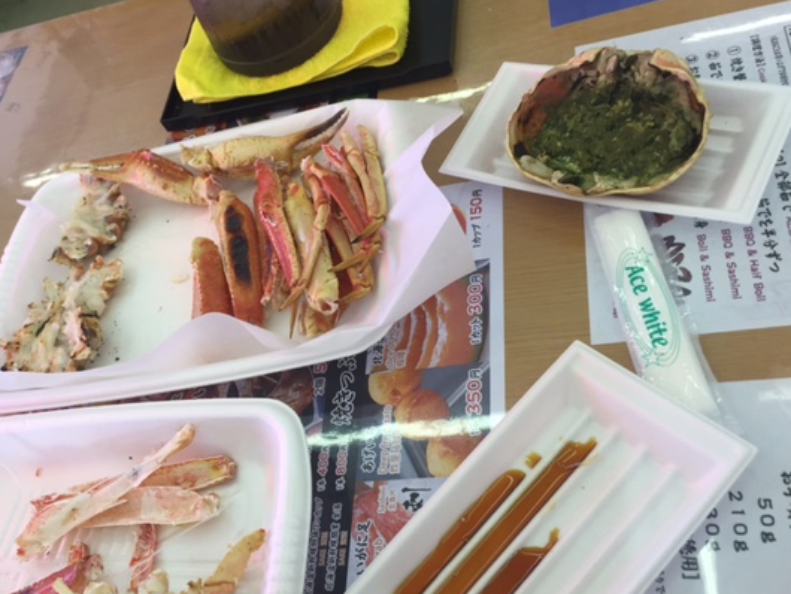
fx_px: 800
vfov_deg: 40.7
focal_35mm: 35
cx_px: 357
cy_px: 333
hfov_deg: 52.5
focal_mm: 4.15
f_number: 2.2
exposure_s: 1/120
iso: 50
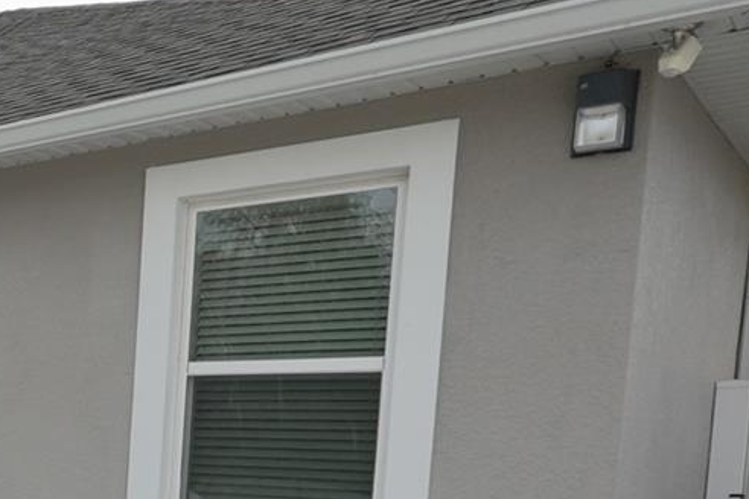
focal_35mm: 52
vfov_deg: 24.3
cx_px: -338
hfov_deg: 27.8
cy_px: 545
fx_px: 1082
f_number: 5.6
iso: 100
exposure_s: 1/320
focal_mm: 11
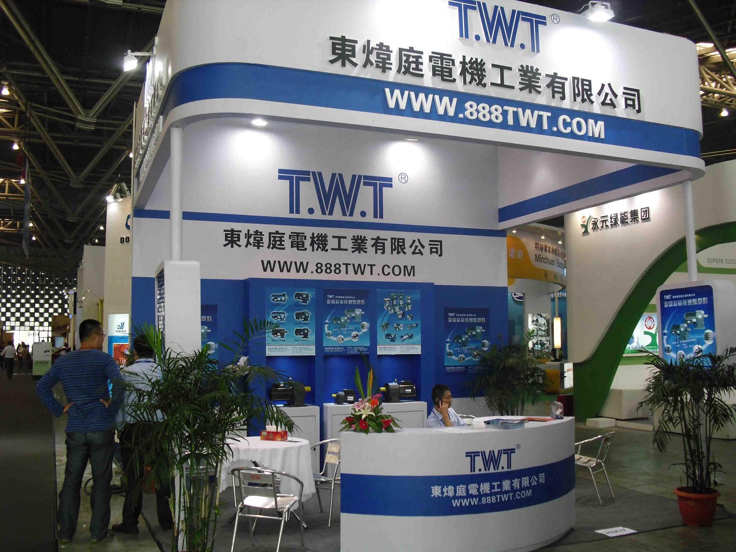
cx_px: 368
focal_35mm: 36
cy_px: 276
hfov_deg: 51.4
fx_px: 765
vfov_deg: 39.7
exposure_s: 1/80
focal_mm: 6.3
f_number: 3.1
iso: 100
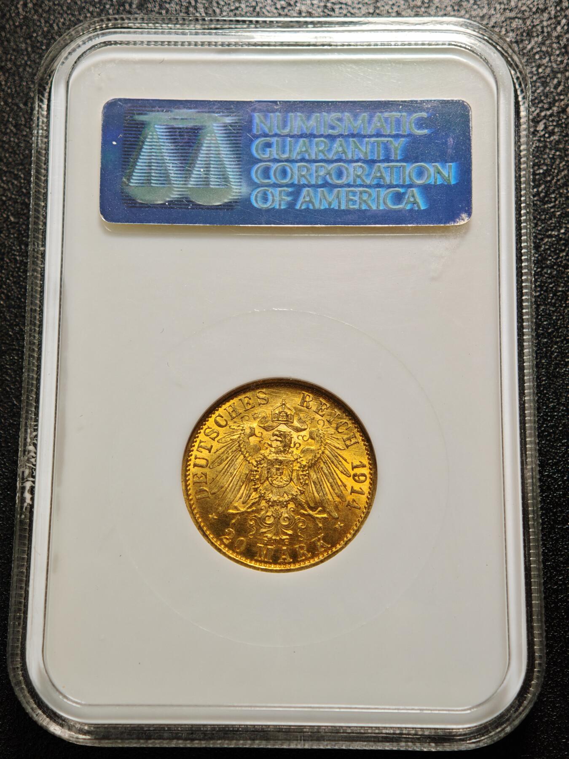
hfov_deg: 24.4
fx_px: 1315
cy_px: 380
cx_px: 284
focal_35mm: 60
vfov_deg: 32.2
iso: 320
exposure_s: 1/114
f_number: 2
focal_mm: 9
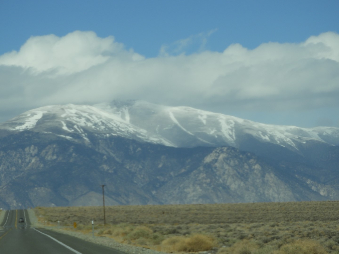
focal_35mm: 200
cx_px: 170
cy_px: 127
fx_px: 1959
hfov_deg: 9.9
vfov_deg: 7.4
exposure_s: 1/1000
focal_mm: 35.8
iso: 100
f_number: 5.3
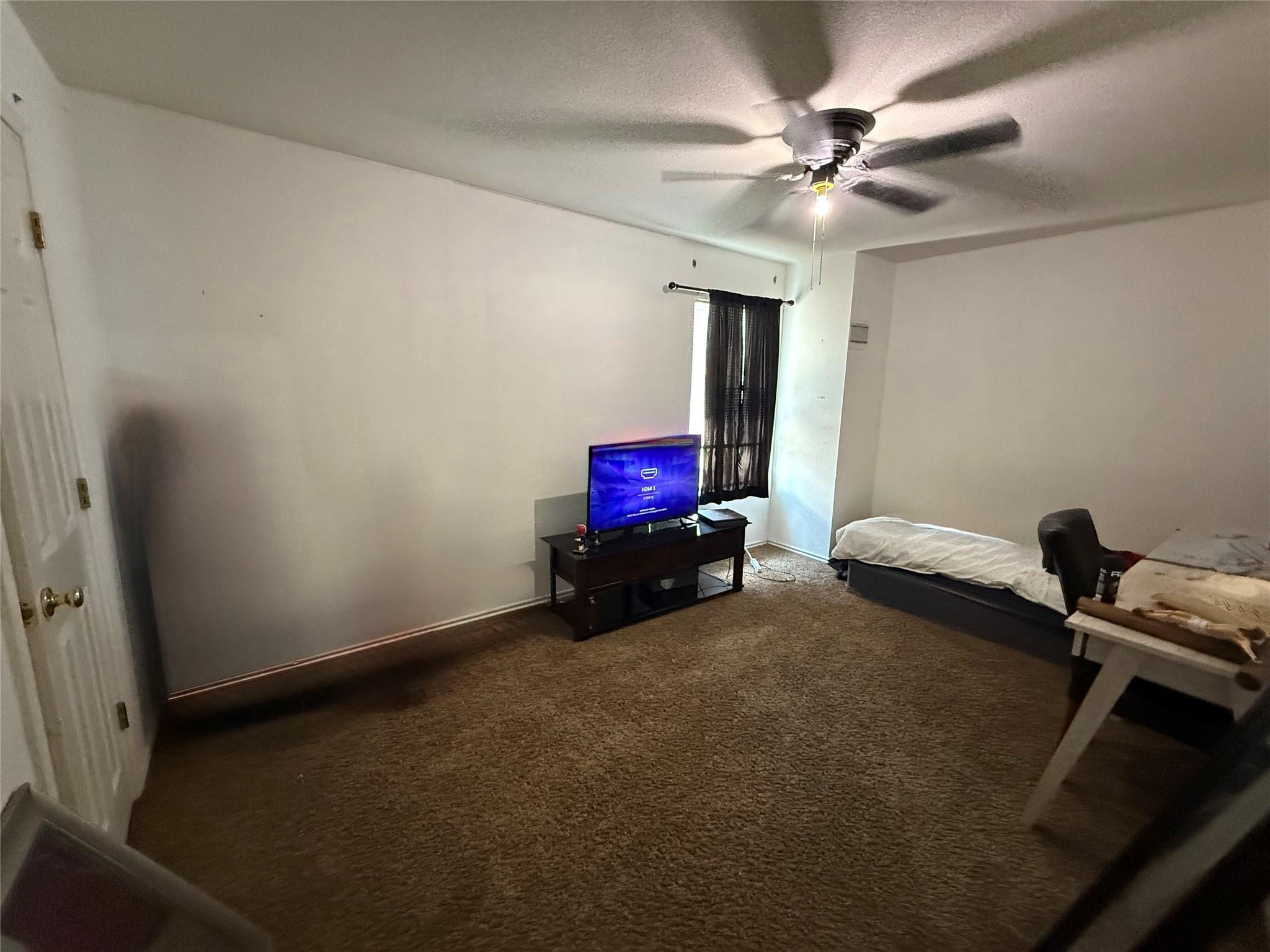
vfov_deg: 85.7
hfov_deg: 102.1
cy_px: 476
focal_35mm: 14
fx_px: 514
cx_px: 635
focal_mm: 2.22
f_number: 2.2
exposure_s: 1/60
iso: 800
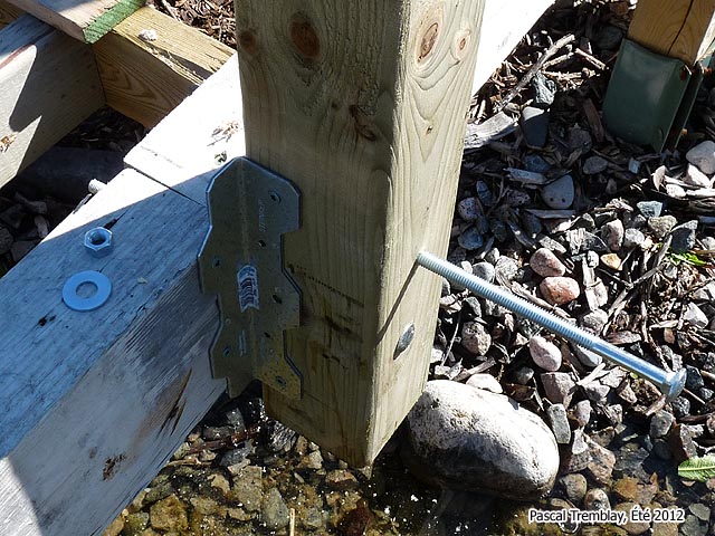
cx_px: 358
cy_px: 268
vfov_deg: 30.3
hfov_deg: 39.7
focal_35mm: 48
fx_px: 991
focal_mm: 4.8
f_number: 5.6
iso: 100
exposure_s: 1/250
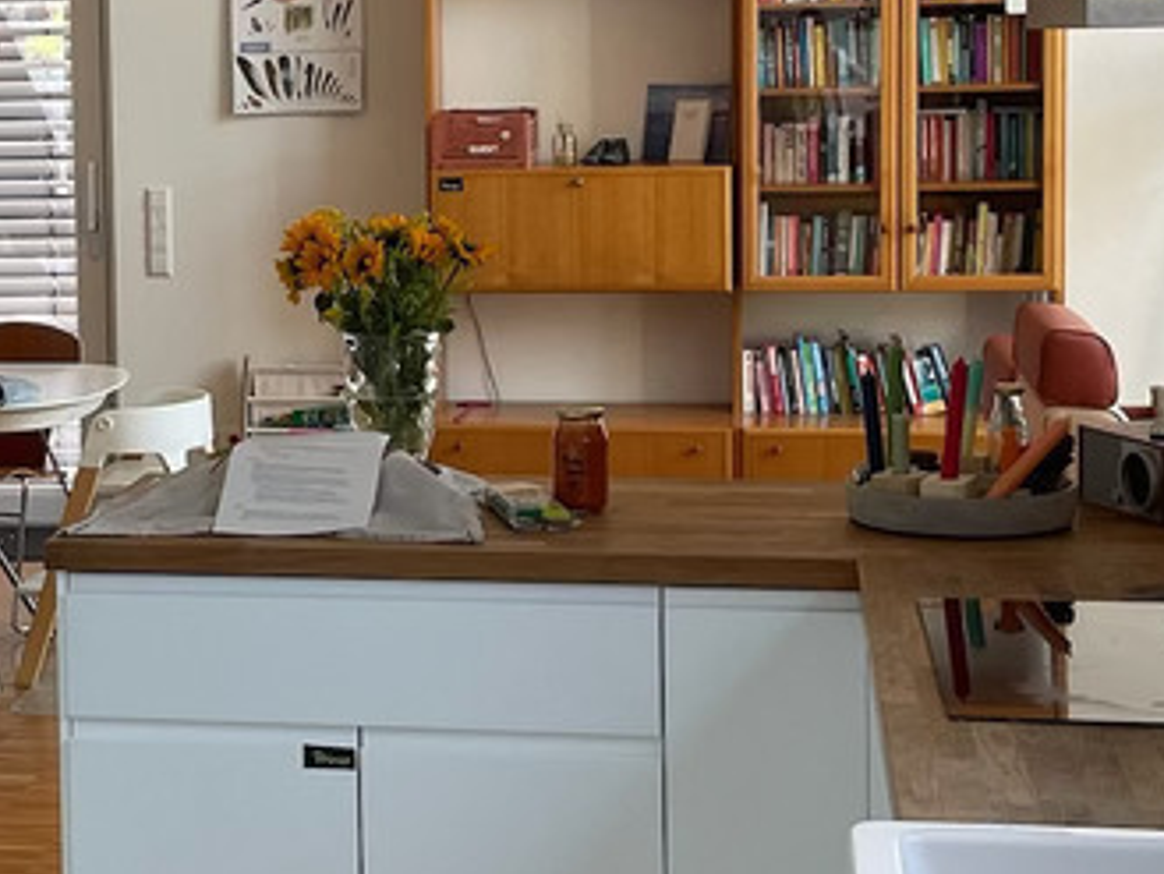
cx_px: 166
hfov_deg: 23.6
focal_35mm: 81
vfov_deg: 18.1
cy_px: 262
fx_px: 2725
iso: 100
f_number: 1.6
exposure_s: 1/121
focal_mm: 4.2
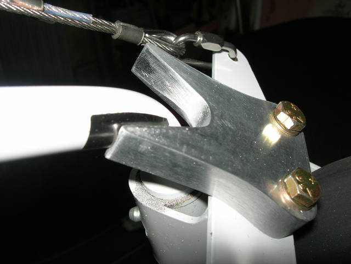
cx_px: 176
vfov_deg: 37.7
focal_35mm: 38
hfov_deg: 49.0
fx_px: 385
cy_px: 132
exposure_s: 1/60.1
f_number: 4.8
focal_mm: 7.8
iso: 64
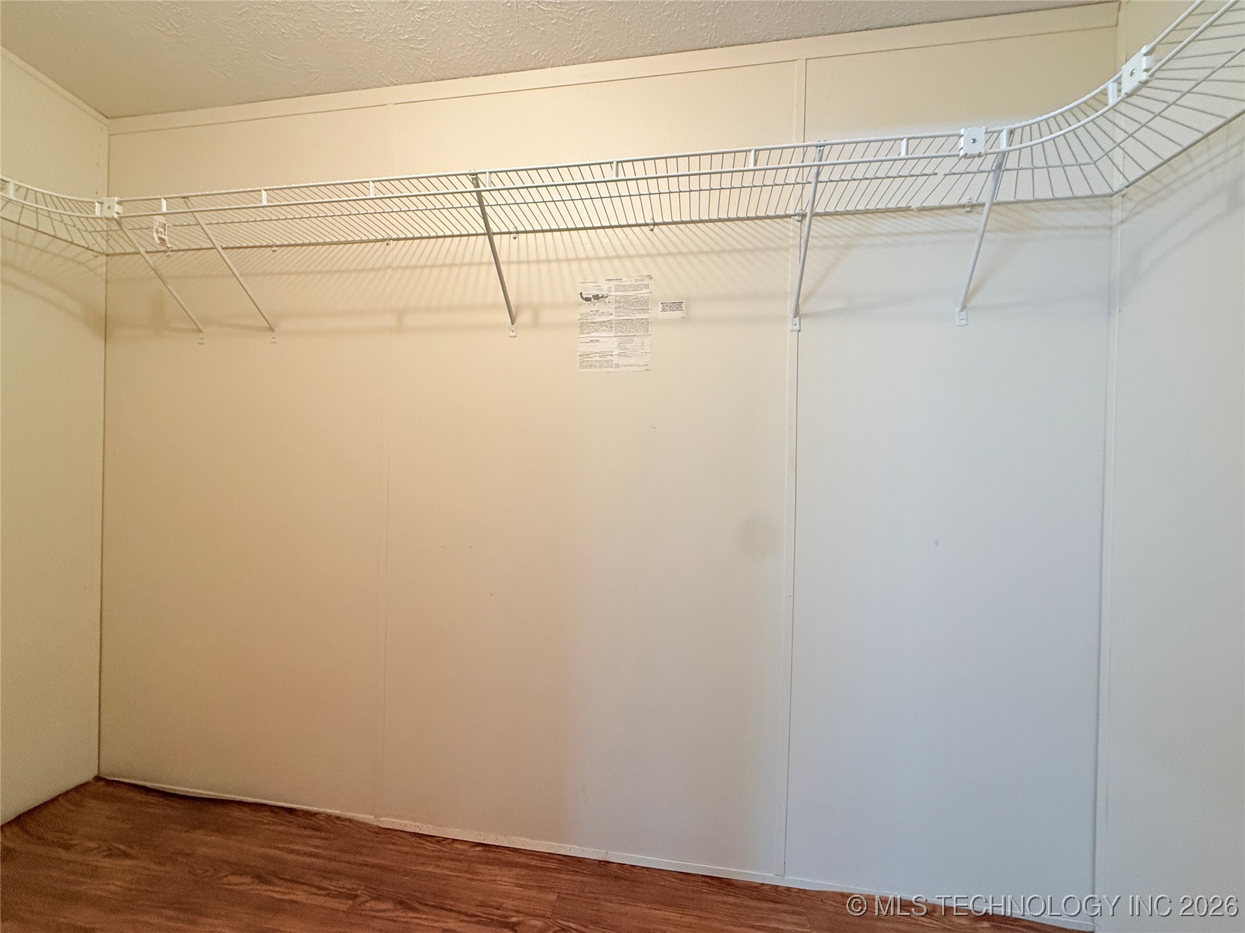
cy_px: 466
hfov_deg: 102.1
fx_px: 504
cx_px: 622
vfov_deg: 85.7
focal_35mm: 14
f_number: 2.2
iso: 320
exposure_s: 1/120
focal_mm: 2.22
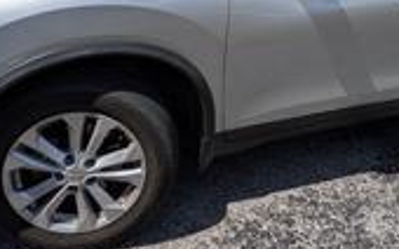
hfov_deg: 44.7
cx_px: 263
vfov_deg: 26.7
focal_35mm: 44
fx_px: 478
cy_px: -28
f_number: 2.2
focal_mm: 1.83
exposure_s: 1/3436
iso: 51
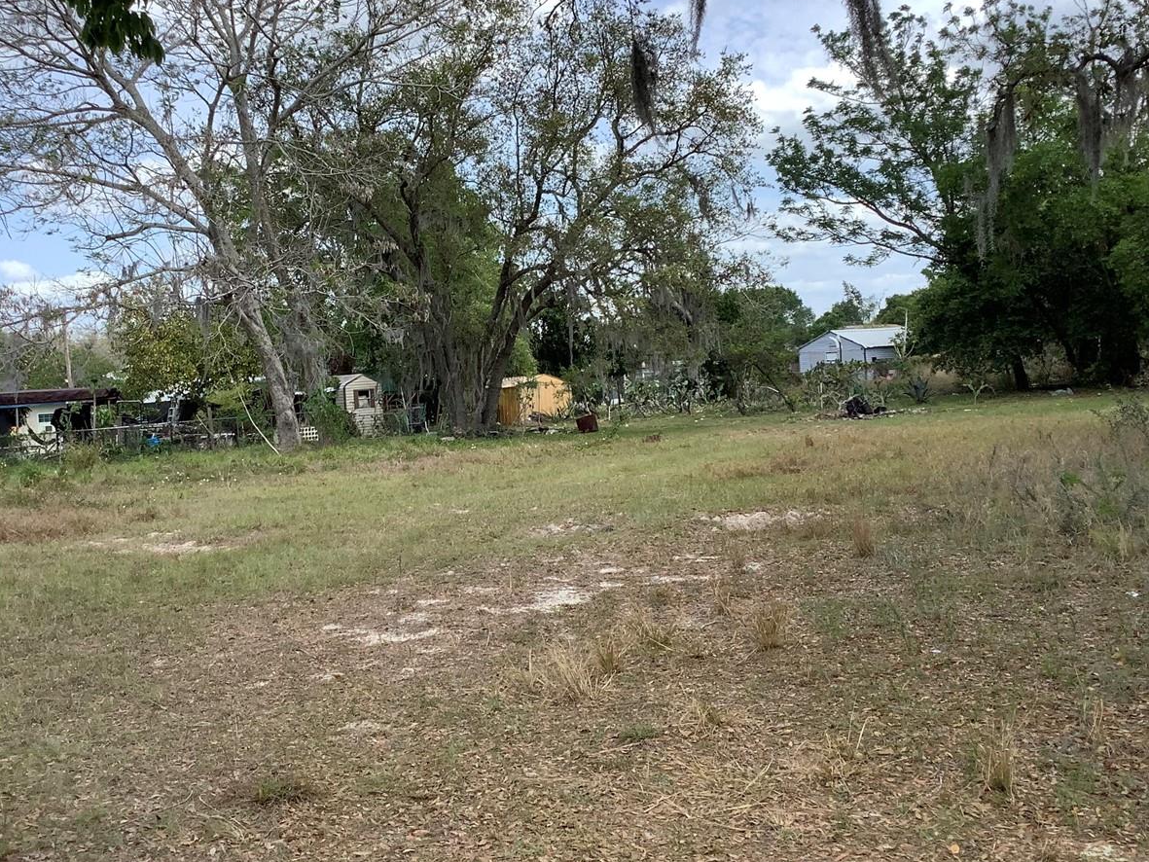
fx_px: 1394
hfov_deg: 44.7
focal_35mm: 42
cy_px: 366
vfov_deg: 34.3
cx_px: 496
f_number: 2.4
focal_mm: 3.3
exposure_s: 1/905
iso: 25
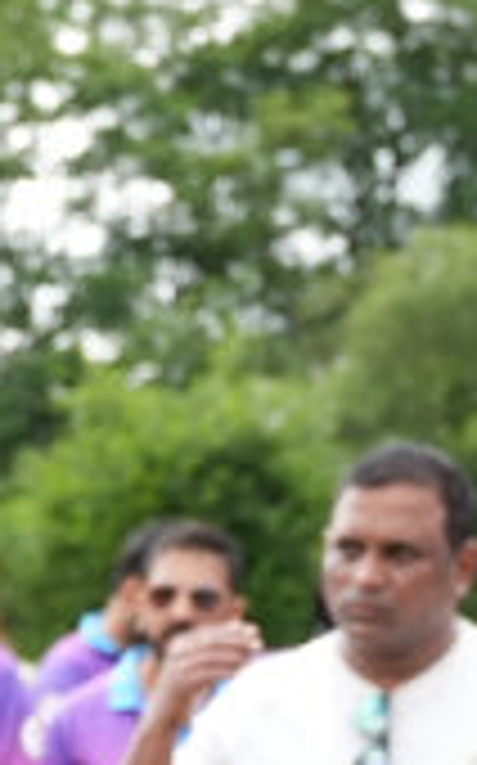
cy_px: 1312
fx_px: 3063
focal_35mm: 147
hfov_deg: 8.4
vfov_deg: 13.1
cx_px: -490
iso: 250
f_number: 2.8
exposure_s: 1/800
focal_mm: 24
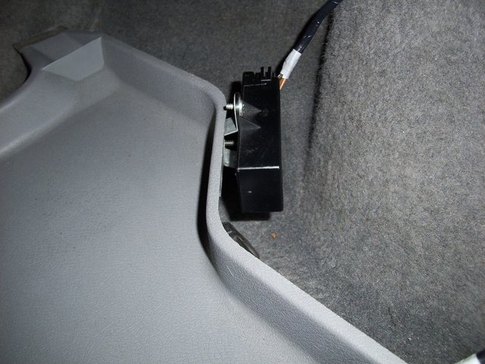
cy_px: 182
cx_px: 242
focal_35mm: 34
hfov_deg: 54.0
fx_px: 476
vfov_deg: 41.8
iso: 80
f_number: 2.9
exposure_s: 1/40
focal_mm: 5.7
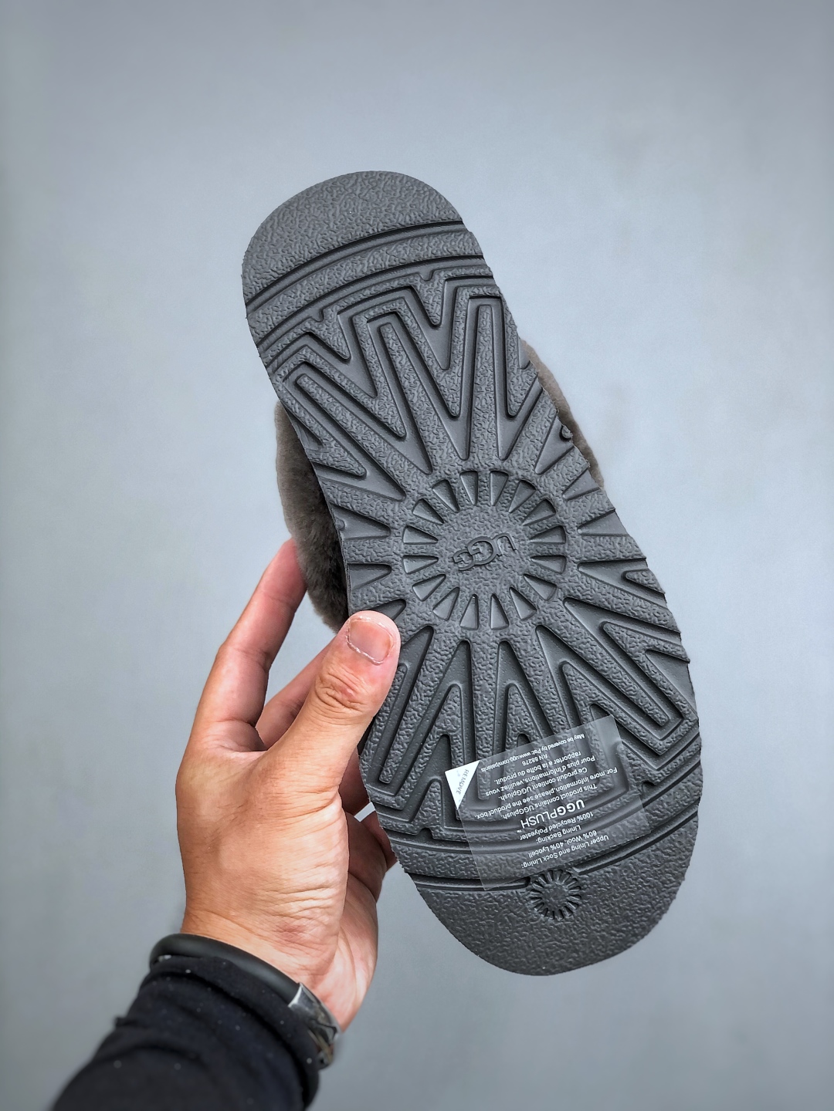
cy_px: 556
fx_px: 1831
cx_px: 417
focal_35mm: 57
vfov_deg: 33.8
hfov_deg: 25.7
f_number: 2.8
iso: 20
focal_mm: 6.6
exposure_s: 1/33
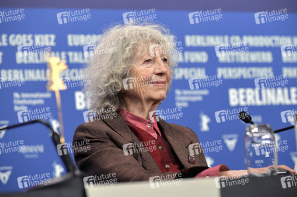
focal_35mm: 160
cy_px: 98
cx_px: 148
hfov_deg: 12.8
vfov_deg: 8.6
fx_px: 1319
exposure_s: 1/200
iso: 1600
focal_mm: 160
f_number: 5.6
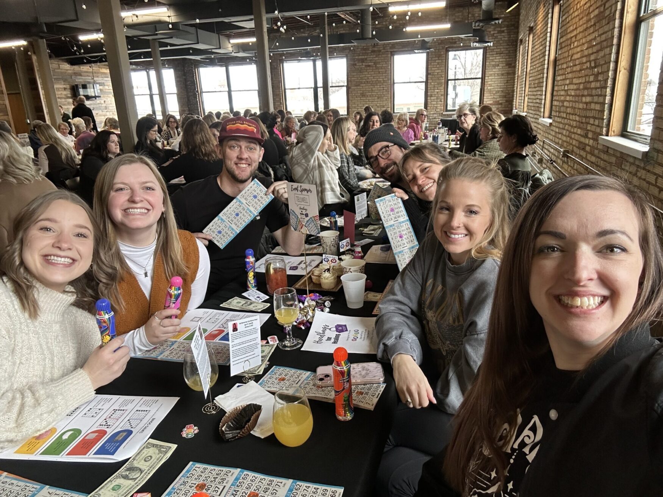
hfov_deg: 73.9
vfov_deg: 58.9
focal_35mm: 23
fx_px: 441
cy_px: 248
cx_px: 332
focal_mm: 2.69
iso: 100
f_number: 1.9
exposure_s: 1/60
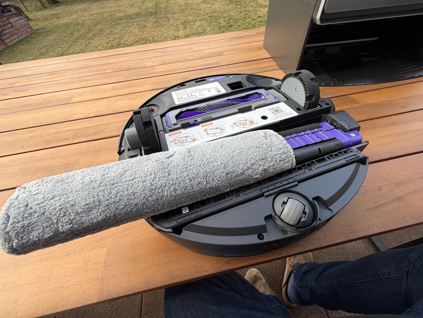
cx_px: 212
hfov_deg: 102.1
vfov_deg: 85.7
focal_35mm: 14
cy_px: 159
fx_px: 171
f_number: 2.2
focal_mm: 2.22
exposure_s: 1/260
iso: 50
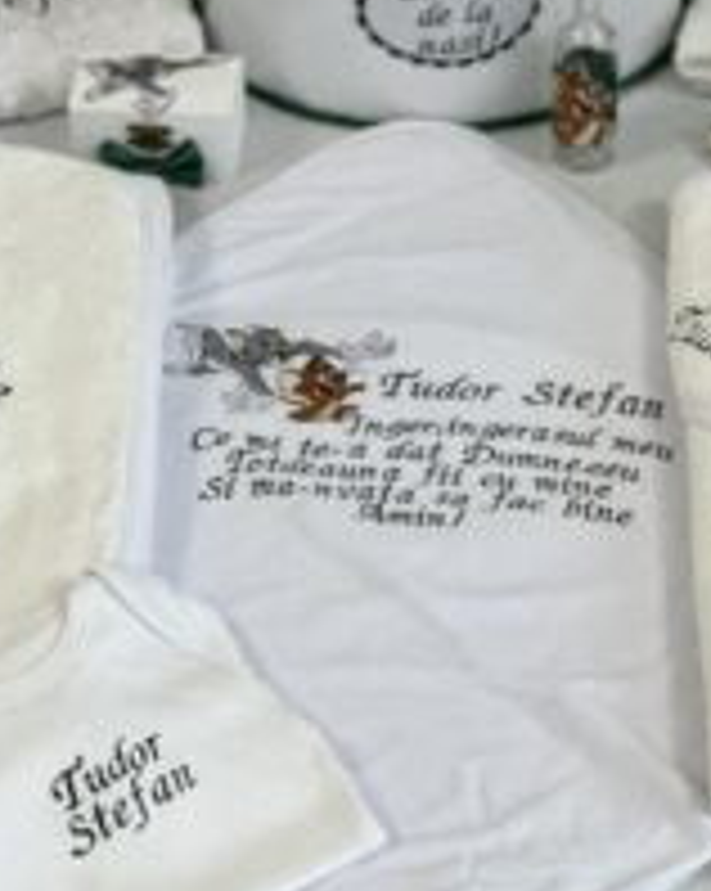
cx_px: 405
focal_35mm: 152
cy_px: 108
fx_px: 4004
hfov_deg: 10.1
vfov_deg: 12.6
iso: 160
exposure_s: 1/100
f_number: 2.8
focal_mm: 9
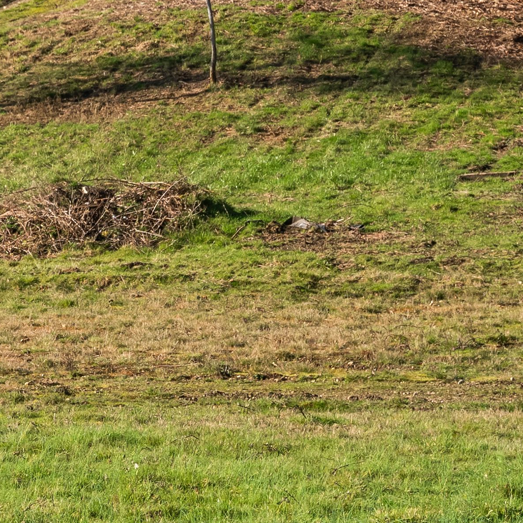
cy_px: -27
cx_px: -139
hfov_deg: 9.0
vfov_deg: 9.0
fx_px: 3292
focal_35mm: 193
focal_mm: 44.6
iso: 200
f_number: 9
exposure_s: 1/250
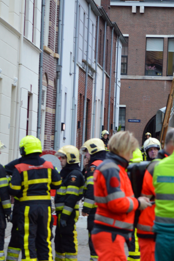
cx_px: 149
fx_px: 1609
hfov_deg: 6.2
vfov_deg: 9.3
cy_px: 131
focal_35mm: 222
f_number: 4.5
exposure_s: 1/125
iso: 1250
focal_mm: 98
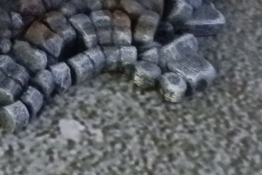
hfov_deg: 13.3
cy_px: -172
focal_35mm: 143
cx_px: -171
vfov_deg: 9.0
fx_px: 1041
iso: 400
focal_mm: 5
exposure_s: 1/125
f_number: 3.1
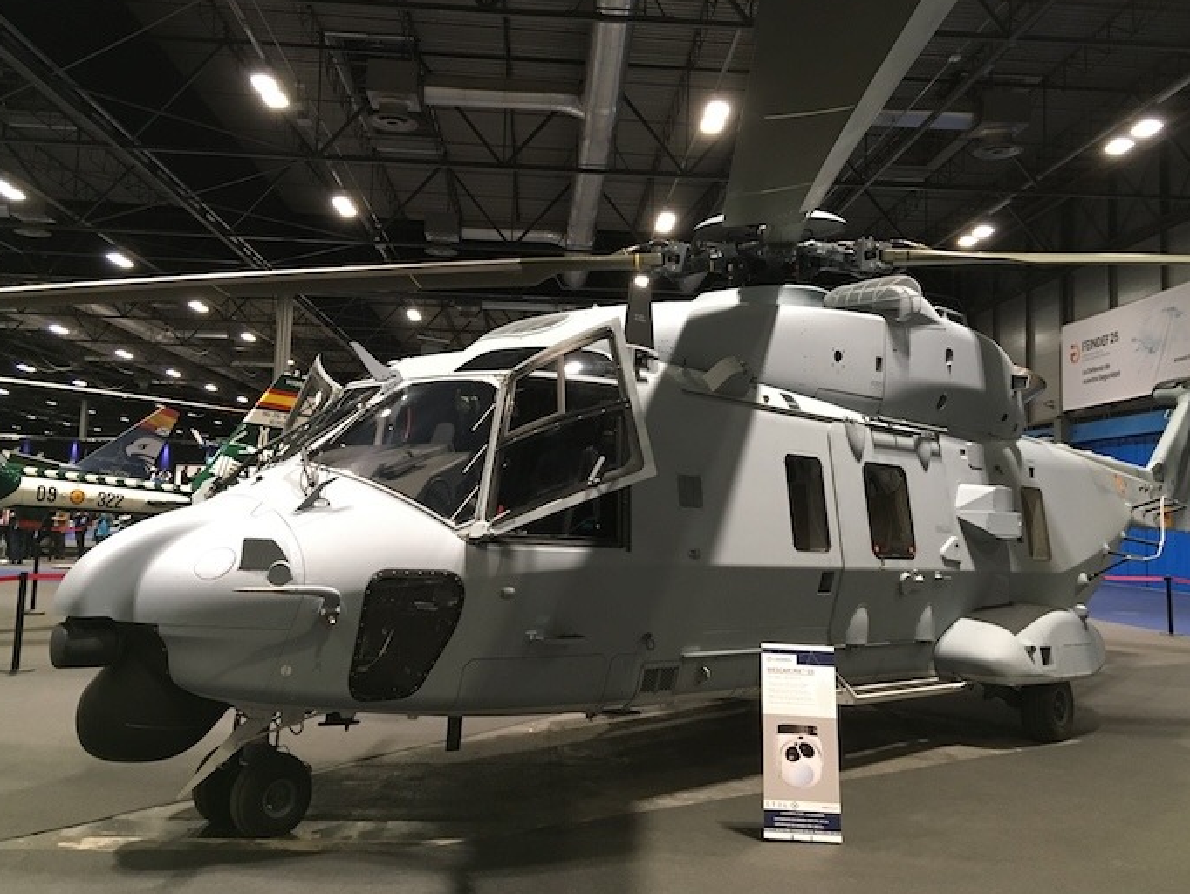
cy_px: 388
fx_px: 1169
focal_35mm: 34
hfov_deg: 53.9
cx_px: 619
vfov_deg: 41.7
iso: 250
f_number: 2.2
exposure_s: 1/33
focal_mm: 4.15
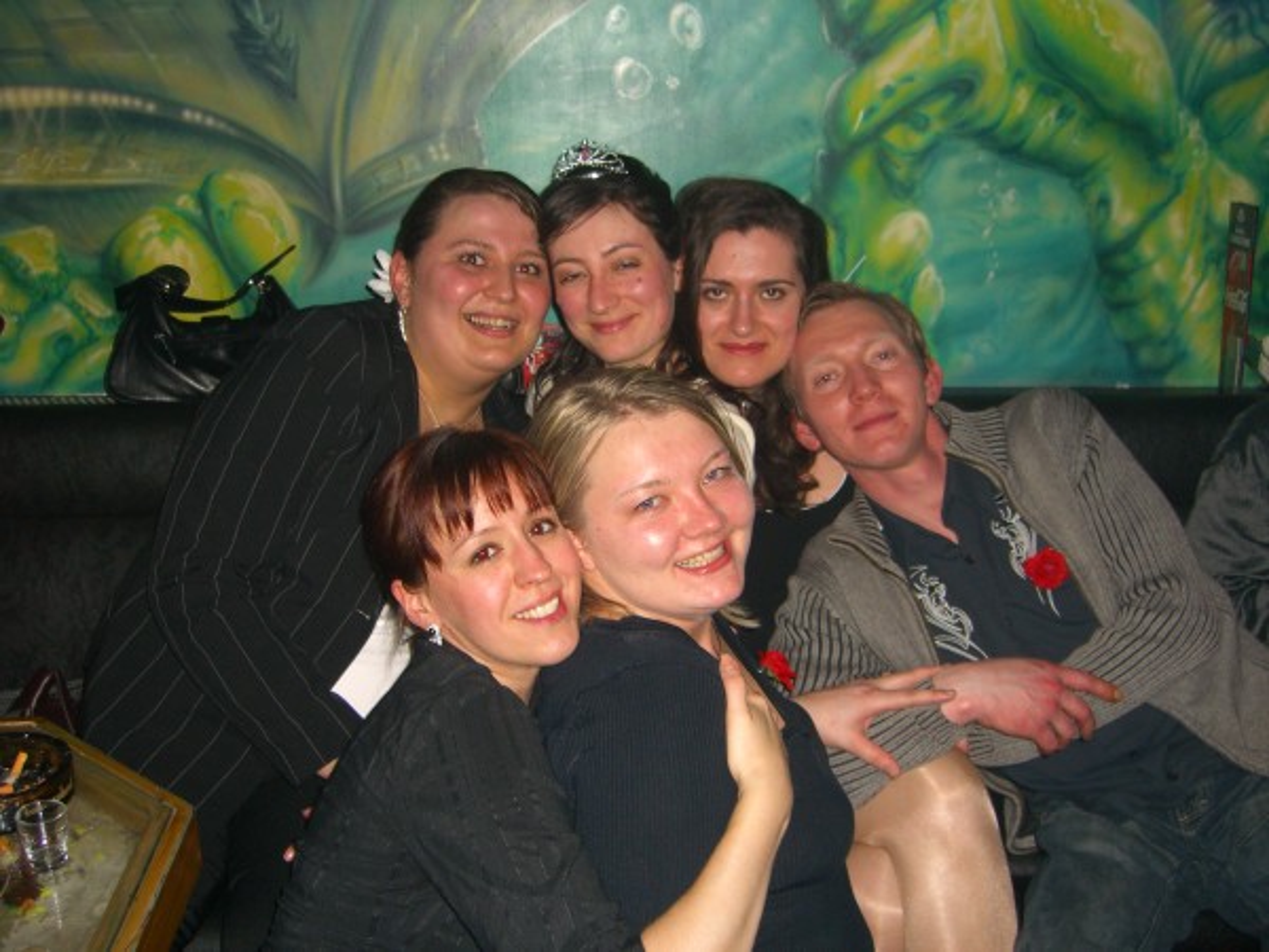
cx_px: 634
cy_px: 476
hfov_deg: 49.0
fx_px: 1393
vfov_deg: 37.7
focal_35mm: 38
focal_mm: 7.9
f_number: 2.8
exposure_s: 1/60
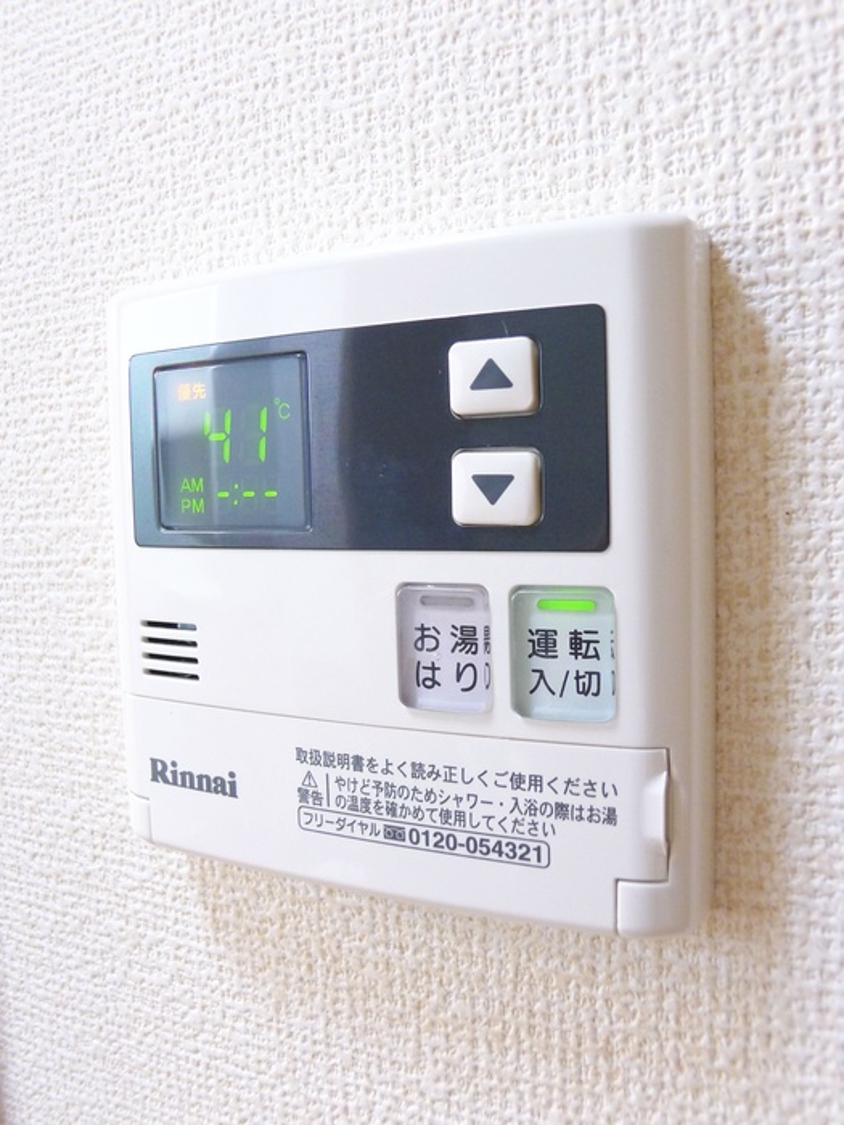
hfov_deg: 33.6
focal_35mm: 43
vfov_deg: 43.9
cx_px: 422
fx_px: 1398
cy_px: 562
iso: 400
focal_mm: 9.2
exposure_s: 1/30
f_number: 2.5
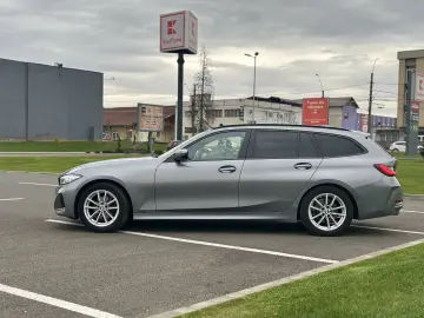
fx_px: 588
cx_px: 212
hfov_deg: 39.7
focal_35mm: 48
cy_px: 159
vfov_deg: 30.3
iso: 80
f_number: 1.78
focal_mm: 6.86
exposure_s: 1/225
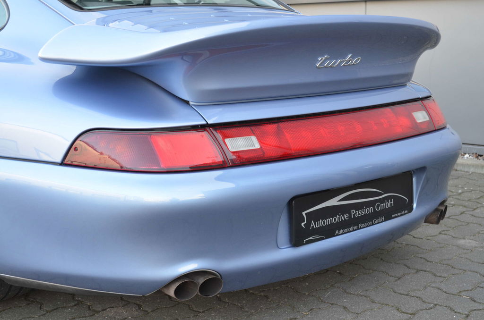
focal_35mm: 52
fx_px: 704
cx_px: 242
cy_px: 160
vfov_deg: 25.6
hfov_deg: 37.9
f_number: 5
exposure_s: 1/60
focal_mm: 35
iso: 450
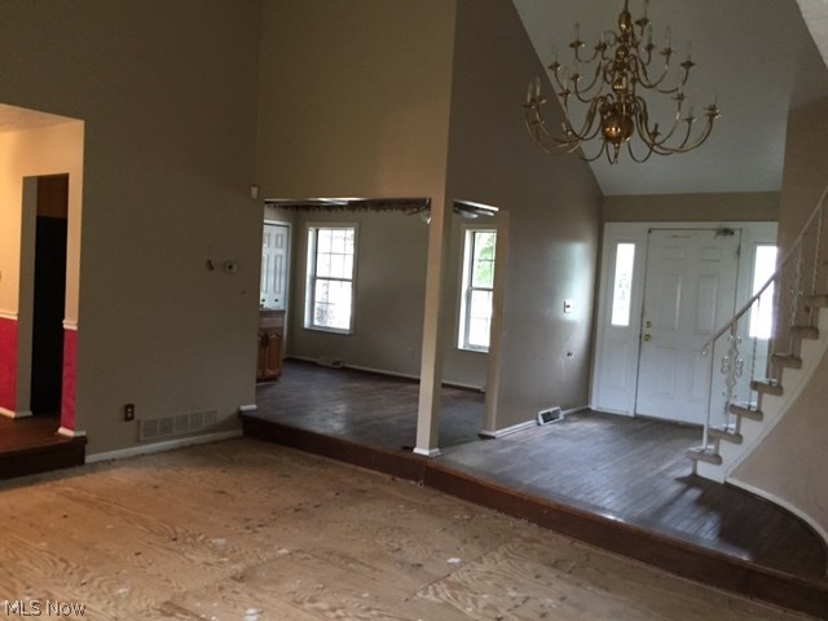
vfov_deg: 48.2
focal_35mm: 29
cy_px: 310
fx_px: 694
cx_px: 414
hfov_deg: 61.7
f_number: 2.2
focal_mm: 4.15
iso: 250
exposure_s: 1/15
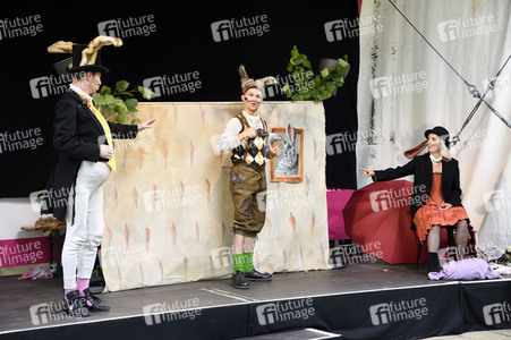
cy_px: 170
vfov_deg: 19.4
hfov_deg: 28.9
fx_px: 993
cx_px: 256
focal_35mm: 70
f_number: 6.3
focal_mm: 70
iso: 1250
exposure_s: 1/100
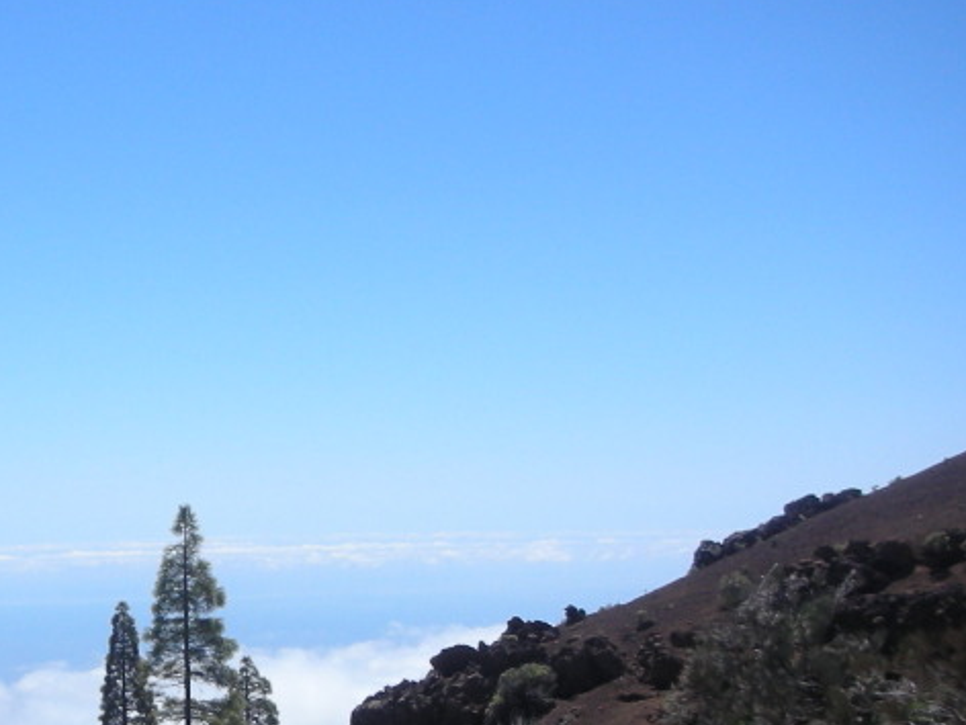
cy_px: 610
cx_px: 57
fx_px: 2121
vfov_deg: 19.1
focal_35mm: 76
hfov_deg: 24.7
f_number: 8.5
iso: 50
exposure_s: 1/130
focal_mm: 5.8
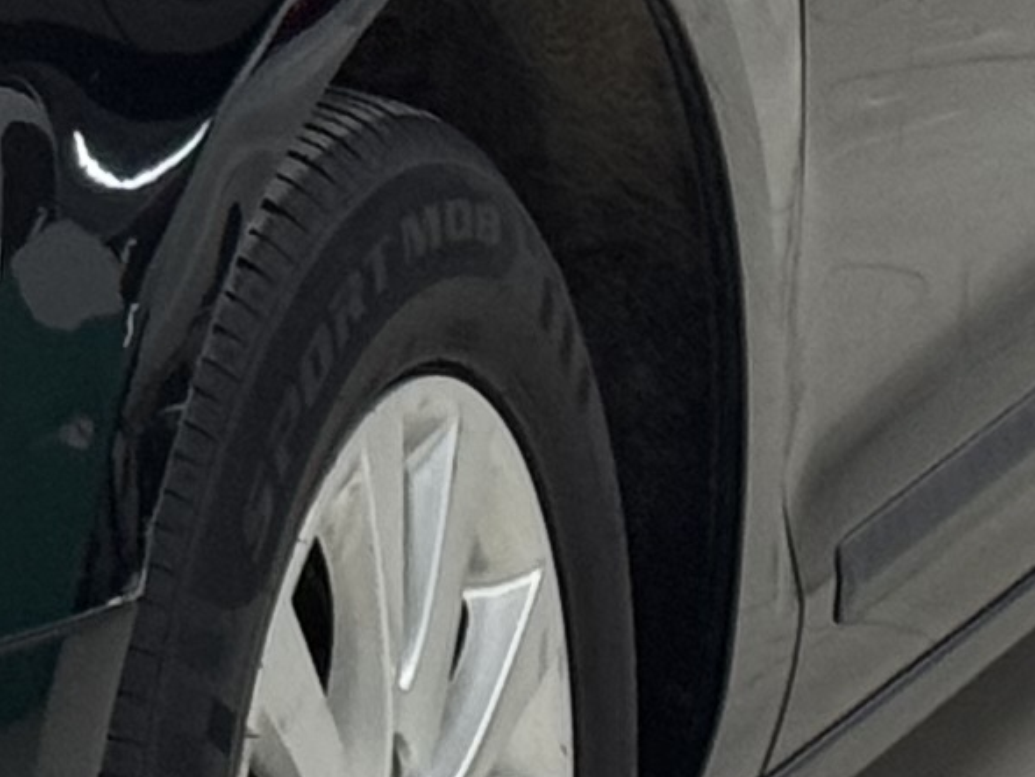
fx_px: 9811
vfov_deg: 4.5
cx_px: -1042
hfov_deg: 5.9
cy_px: -200
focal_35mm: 328
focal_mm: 6.76
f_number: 1.78
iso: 160
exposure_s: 1/50
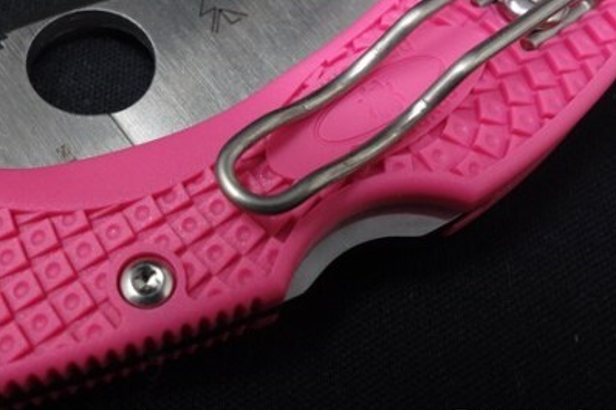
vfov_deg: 29.7
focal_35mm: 45
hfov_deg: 42.9
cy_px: 144
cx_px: 192
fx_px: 770
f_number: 8
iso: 640
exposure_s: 1/30
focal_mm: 10.4
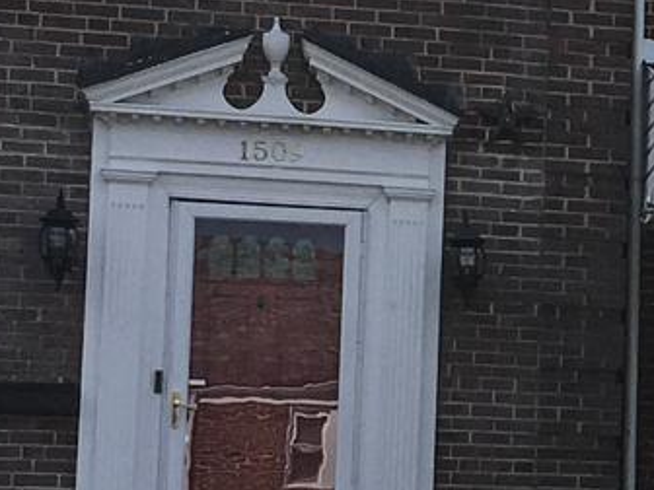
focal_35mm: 177
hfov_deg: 10.5
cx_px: 1191
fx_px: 3344
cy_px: 414
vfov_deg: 8.4
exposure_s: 1/1451
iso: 25
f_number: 2.2
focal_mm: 4.15
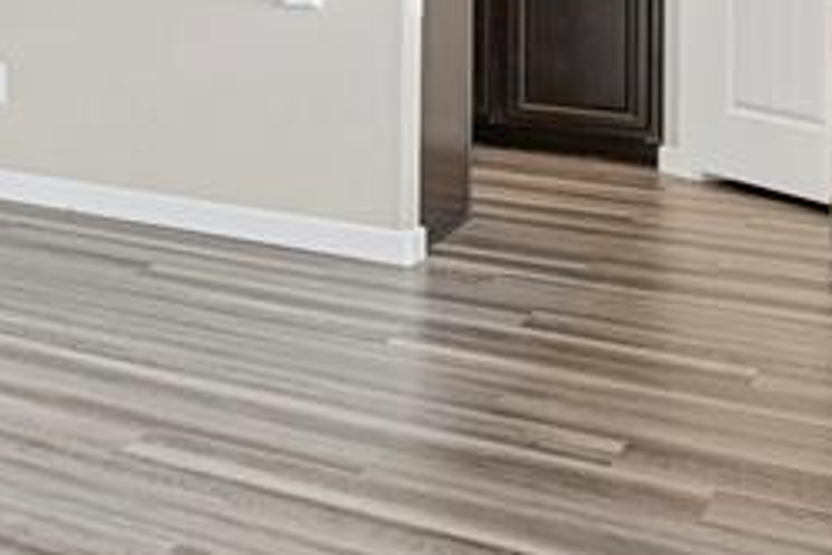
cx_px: -725
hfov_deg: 19.8
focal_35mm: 70
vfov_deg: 18.1
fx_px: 1618
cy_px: -181
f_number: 8
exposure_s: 2
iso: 250
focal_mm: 17
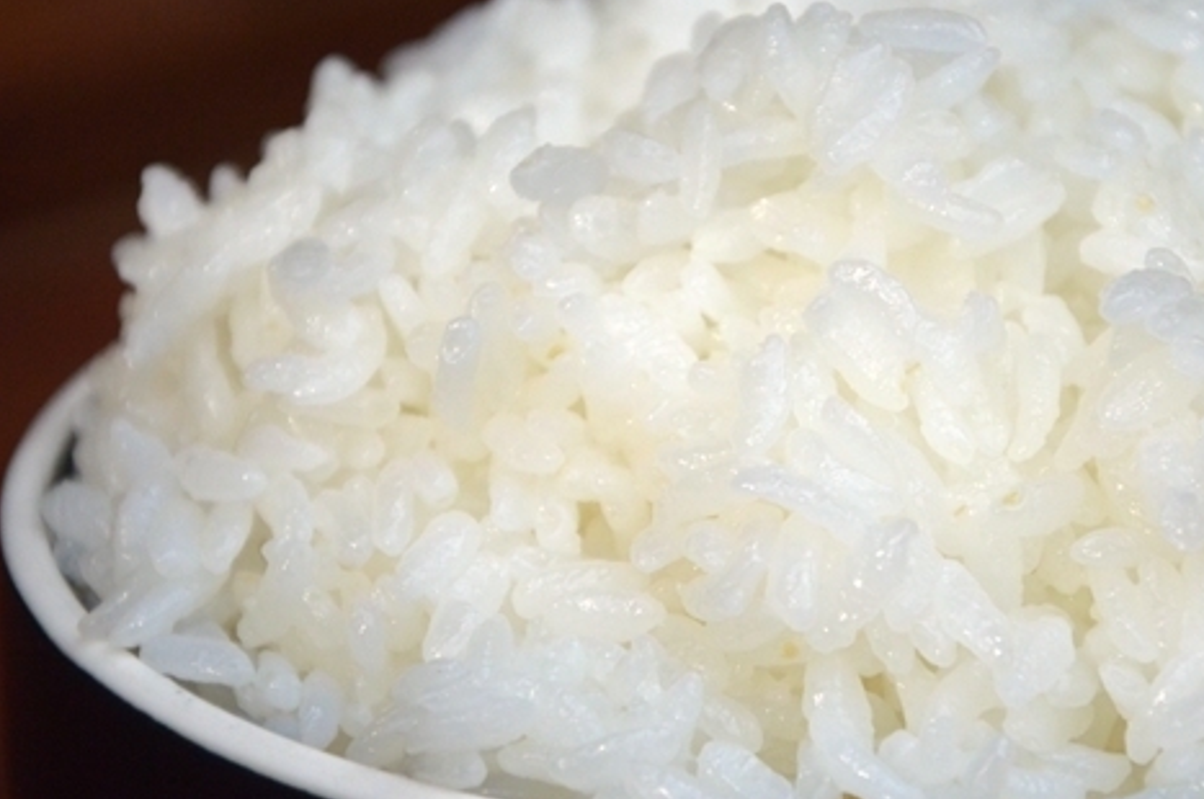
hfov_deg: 7.6
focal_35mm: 270
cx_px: 786
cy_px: 376
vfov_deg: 5.1
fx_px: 9013
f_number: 5.6
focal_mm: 105
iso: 800
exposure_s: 1/640
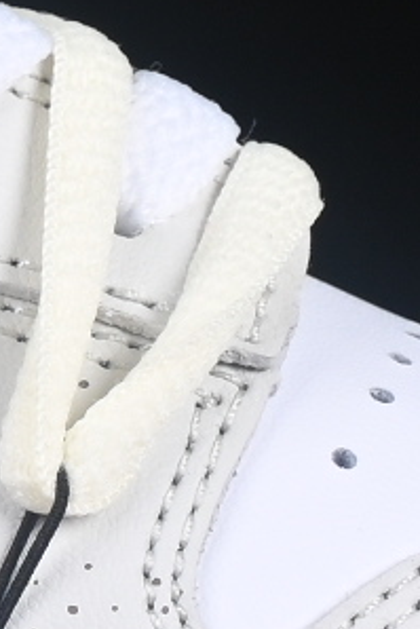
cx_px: -825
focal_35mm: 701
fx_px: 12252
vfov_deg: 2.9
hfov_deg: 1.9
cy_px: 23
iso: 160
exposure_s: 1/80
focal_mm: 50
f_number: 8
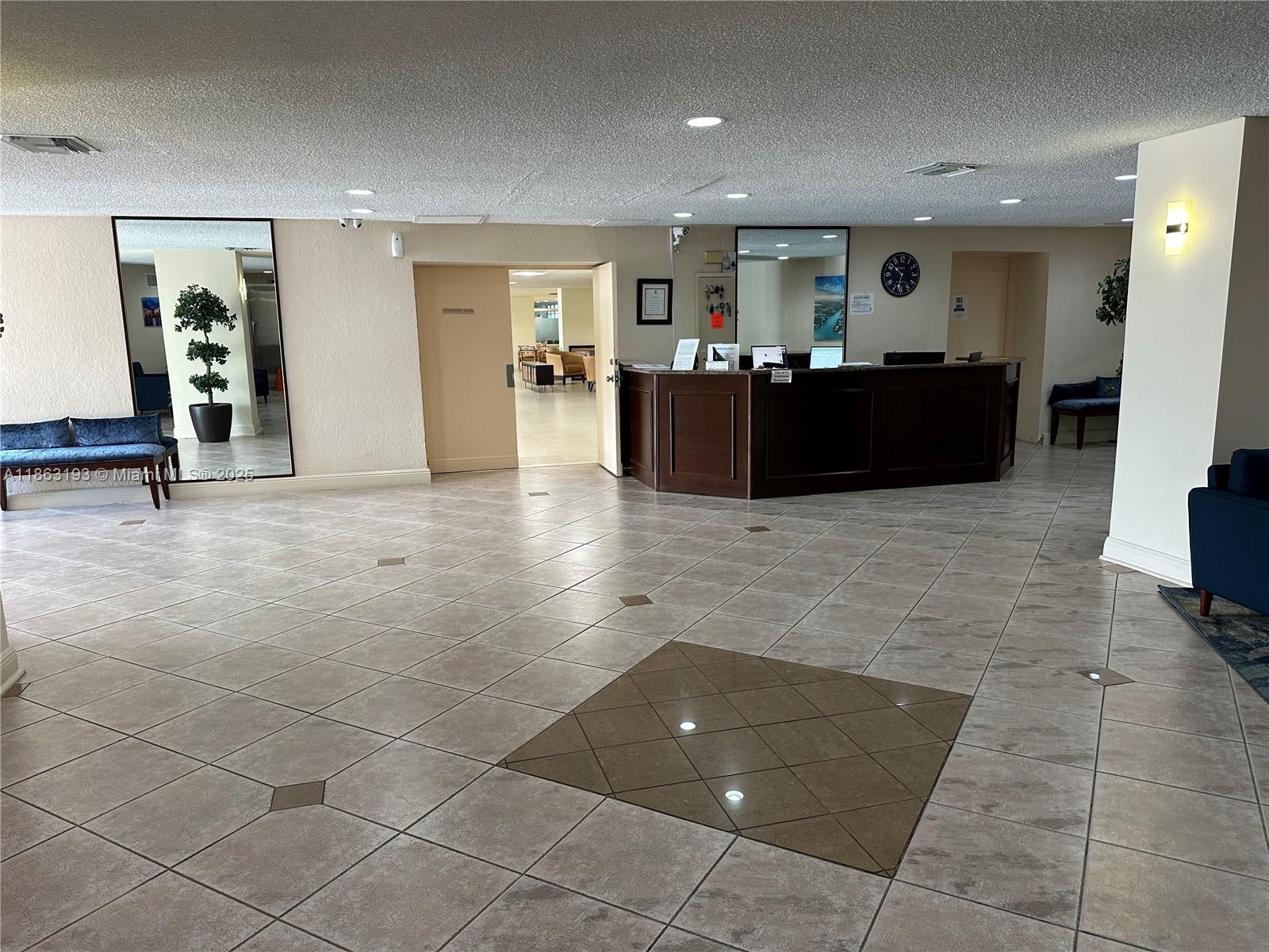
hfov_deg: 71.6
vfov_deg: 56.8
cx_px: 634
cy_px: 476
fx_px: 880
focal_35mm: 24
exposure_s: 1/60
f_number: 1.78
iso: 160
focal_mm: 6.86
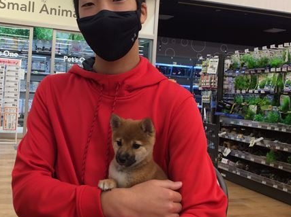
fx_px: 378
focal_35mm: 45
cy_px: 84
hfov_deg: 41.9
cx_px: 111
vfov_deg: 32.0
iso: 40
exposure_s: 1/24
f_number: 2.4
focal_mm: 3.3
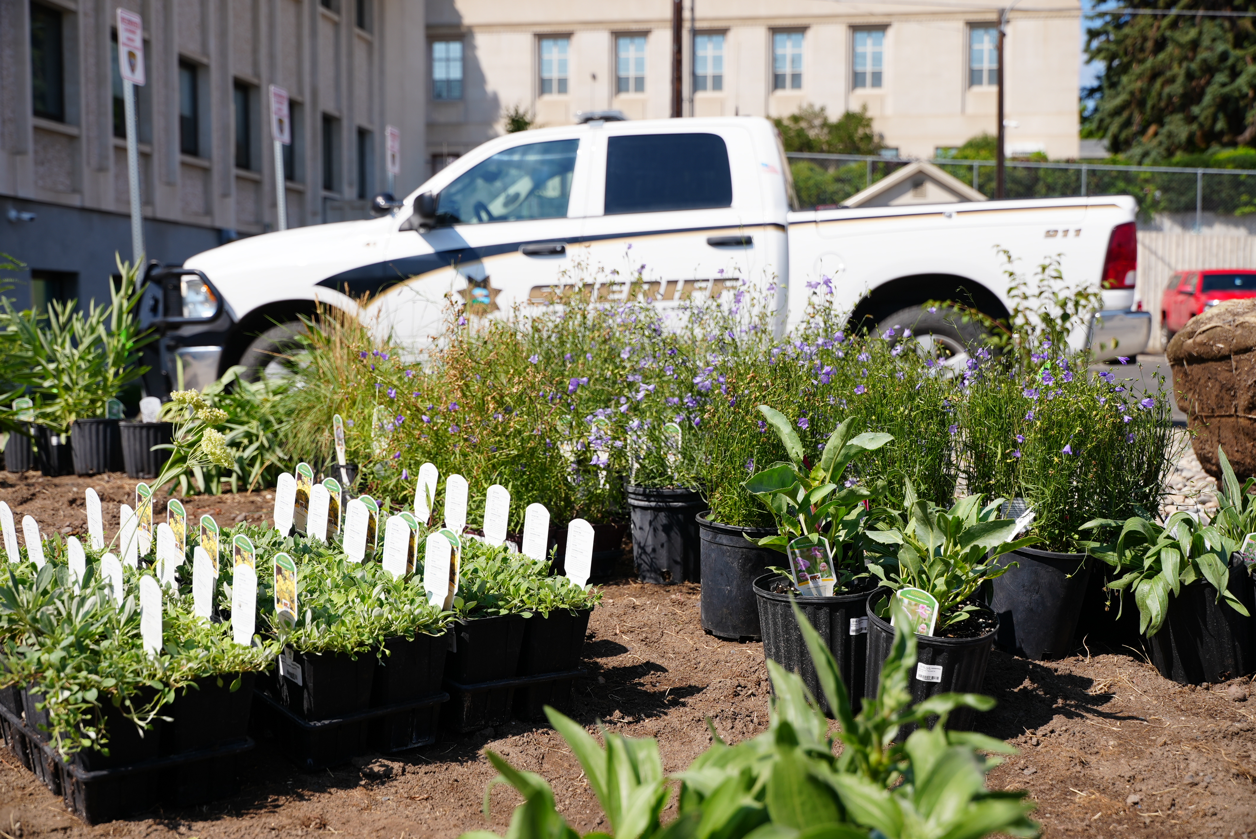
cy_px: 420
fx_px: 1466
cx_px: 628
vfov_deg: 31.9
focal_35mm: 42
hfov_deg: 46.4
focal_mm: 42
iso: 80
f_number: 5
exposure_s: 1/500
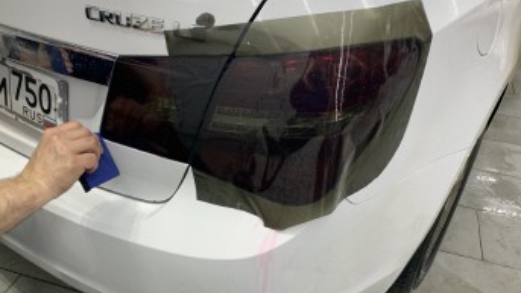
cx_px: 238
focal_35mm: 33
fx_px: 456
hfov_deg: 59.4
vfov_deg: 35.5
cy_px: 182
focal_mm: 4.25
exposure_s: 1/100
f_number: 1.8
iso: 80
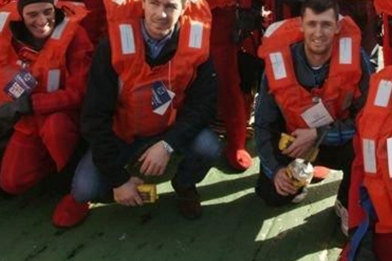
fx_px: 512
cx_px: 261
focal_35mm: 47
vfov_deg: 26.7
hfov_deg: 41.4
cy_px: -15
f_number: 9
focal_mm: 17
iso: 800
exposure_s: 1/500
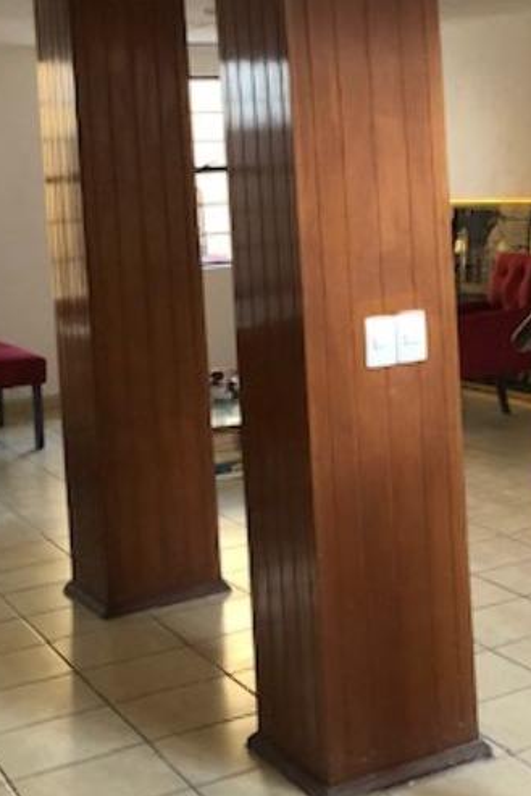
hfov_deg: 20.6
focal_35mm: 63
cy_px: 205
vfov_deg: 31.4
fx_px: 1393
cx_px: 581
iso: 40
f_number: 1.8
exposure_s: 1/30
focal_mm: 3.99
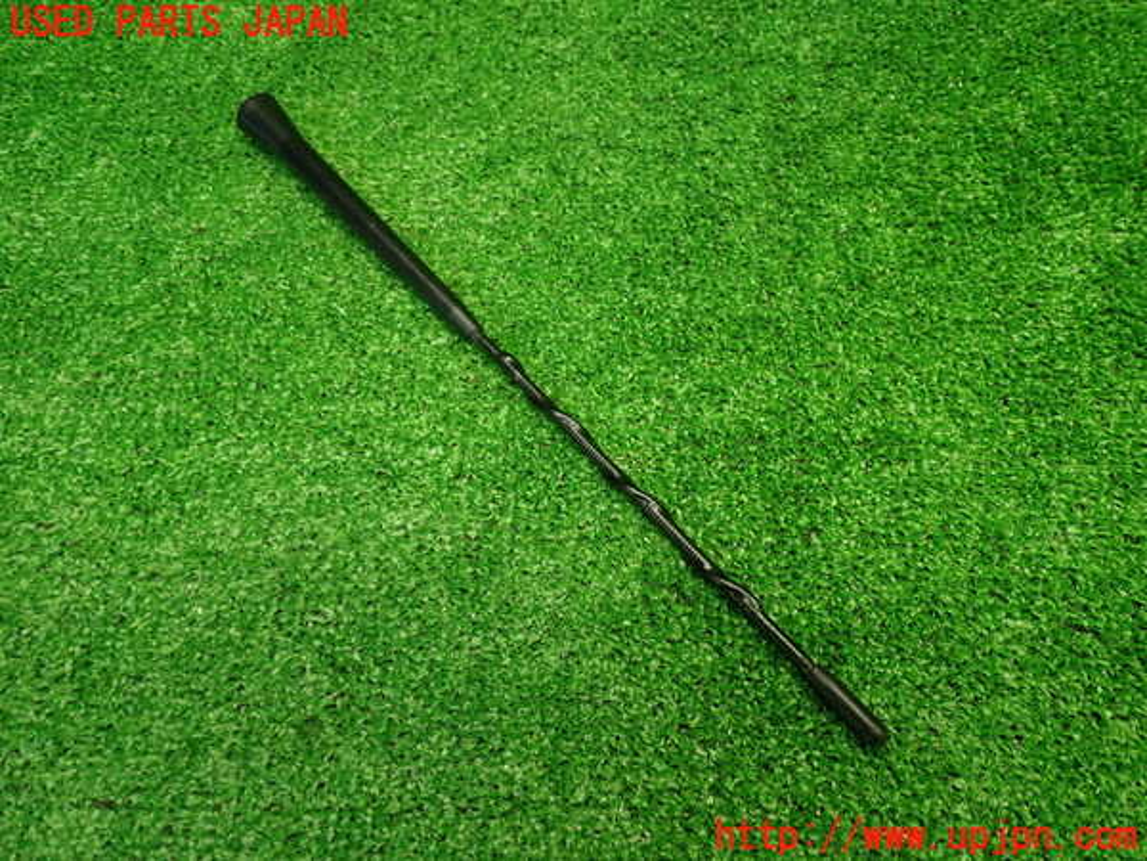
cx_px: 574
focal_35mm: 30
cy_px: 430
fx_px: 994
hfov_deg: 60.0
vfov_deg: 46.8
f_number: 2.3
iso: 200
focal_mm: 5.4
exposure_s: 1/50
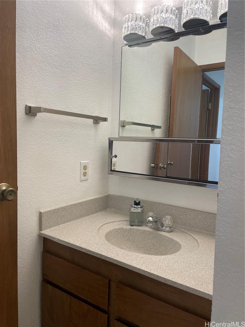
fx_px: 245
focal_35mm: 26
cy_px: 164
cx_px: 122
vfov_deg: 67.3
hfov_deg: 53.1
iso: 80
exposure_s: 1/120
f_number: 1.6
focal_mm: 4.2
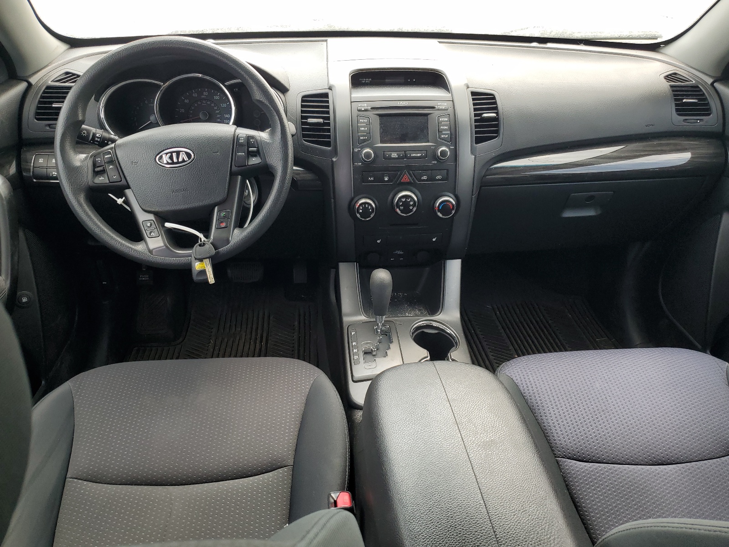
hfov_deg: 67.3
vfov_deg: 53.1
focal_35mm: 26
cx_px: 364
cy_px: 274
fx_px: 548
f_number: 1.5
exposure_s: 1/270
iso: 50
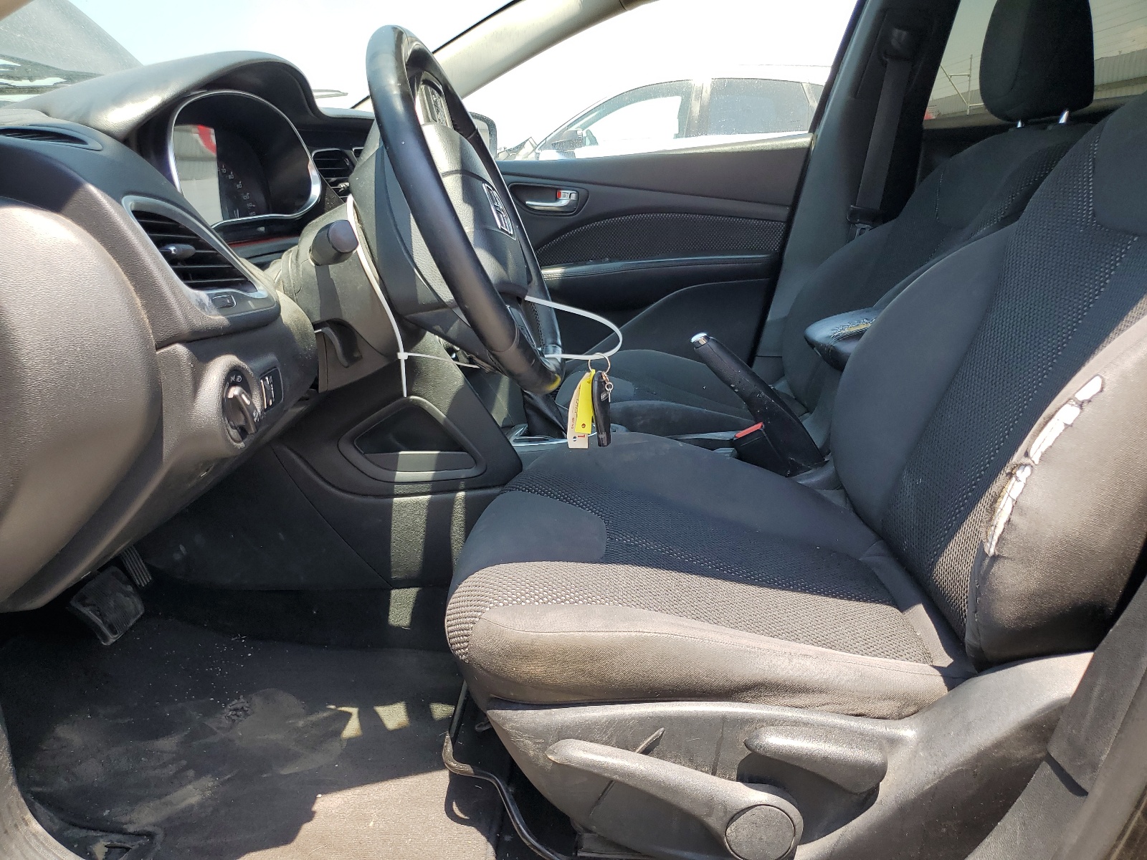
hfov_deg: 67.3
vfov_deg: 53.1
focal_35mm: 26
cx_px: 574
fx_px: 862
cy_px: 430
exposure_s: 1/500
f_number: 1.5
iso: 50
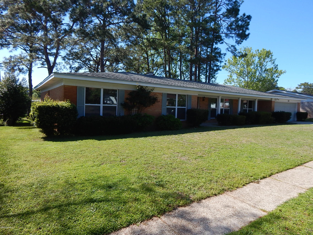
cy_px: 118
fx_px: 199
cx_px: 156
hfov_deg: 76.4
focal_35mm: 22
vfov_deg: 61.1
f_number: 3
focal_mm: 4
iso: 125
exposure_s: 1/1000
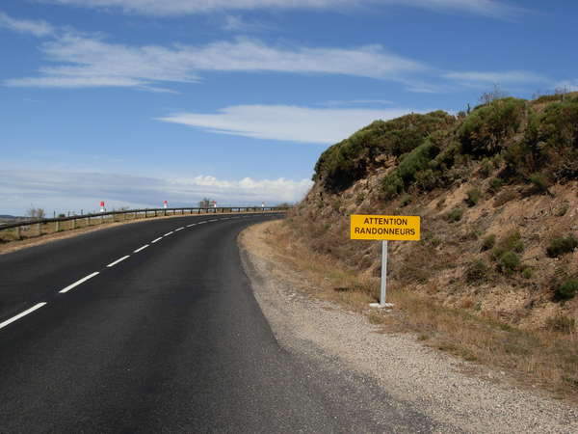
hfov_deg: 49.0
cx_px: 289
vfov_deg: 37.7
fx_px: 635
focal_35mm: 38
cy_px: 217
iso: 79
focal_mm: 6.3
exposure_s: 1/836
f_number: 4.9
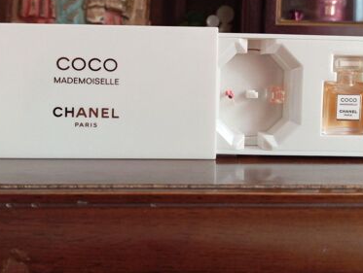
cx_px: 172
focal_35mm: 36
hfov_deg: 51.3
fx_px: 378
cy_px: 99
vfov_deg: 39.4
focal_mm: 4.25
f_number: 1.8
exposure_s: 1/33.3
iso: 489
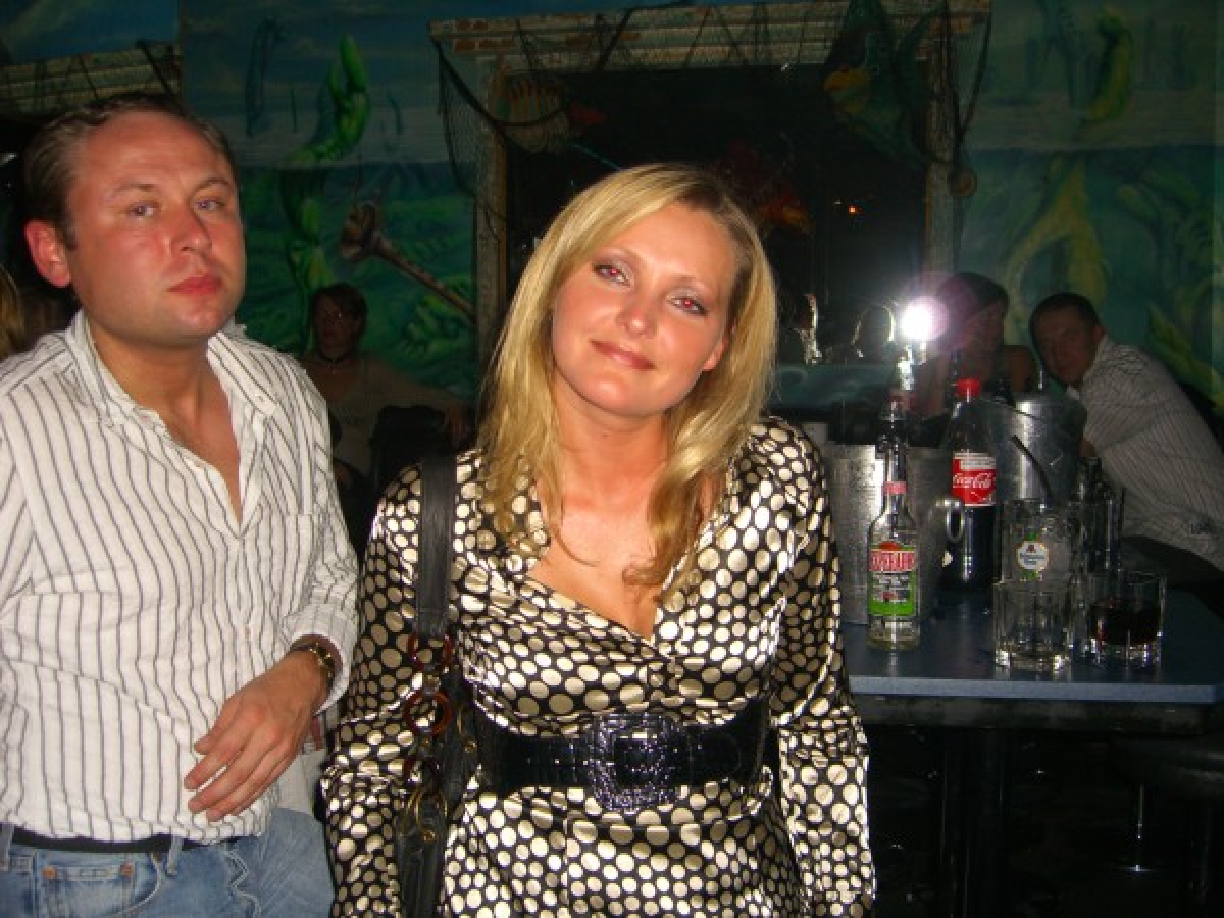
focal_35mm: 38
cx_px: 612
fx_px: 1344
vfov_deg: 37.7
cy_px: 459
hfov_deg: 49.0
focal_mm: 7.9
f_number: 2.8
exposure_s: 1/60
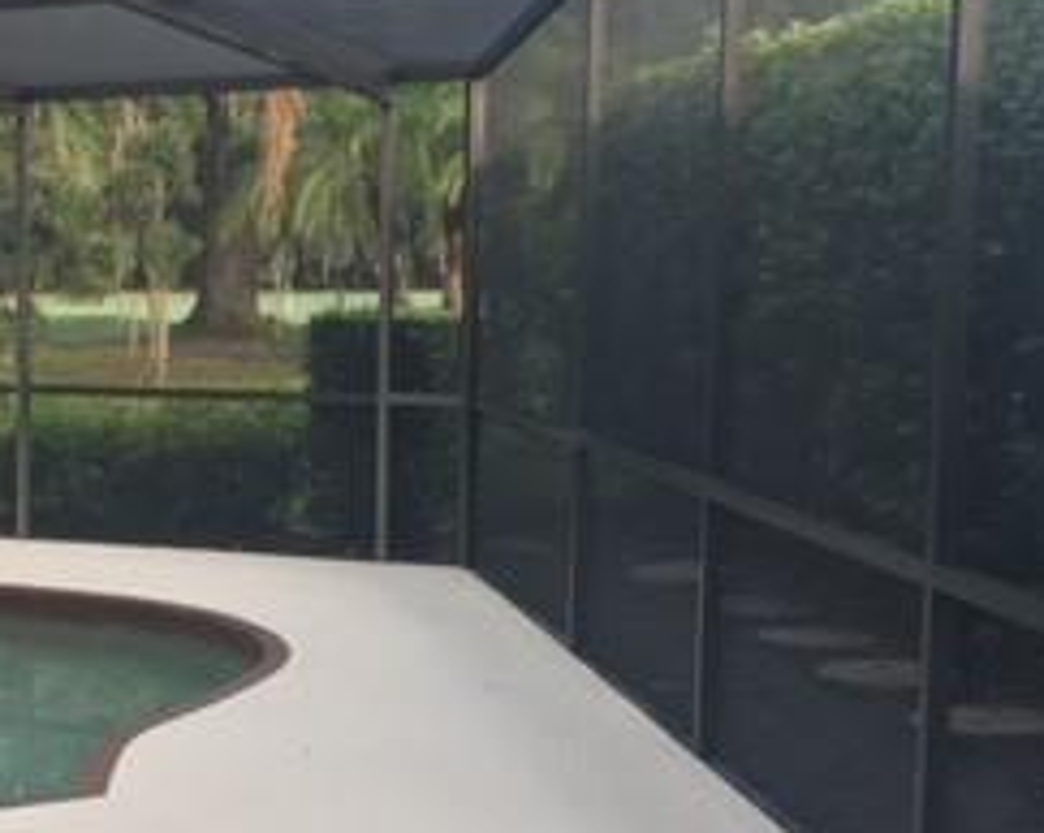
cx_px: 104
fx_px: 2315
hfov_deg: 24.7
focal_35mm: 75
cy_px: 565
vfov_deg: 20.3
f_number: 2.2
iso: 40
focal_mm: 4.15
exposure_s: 1/120
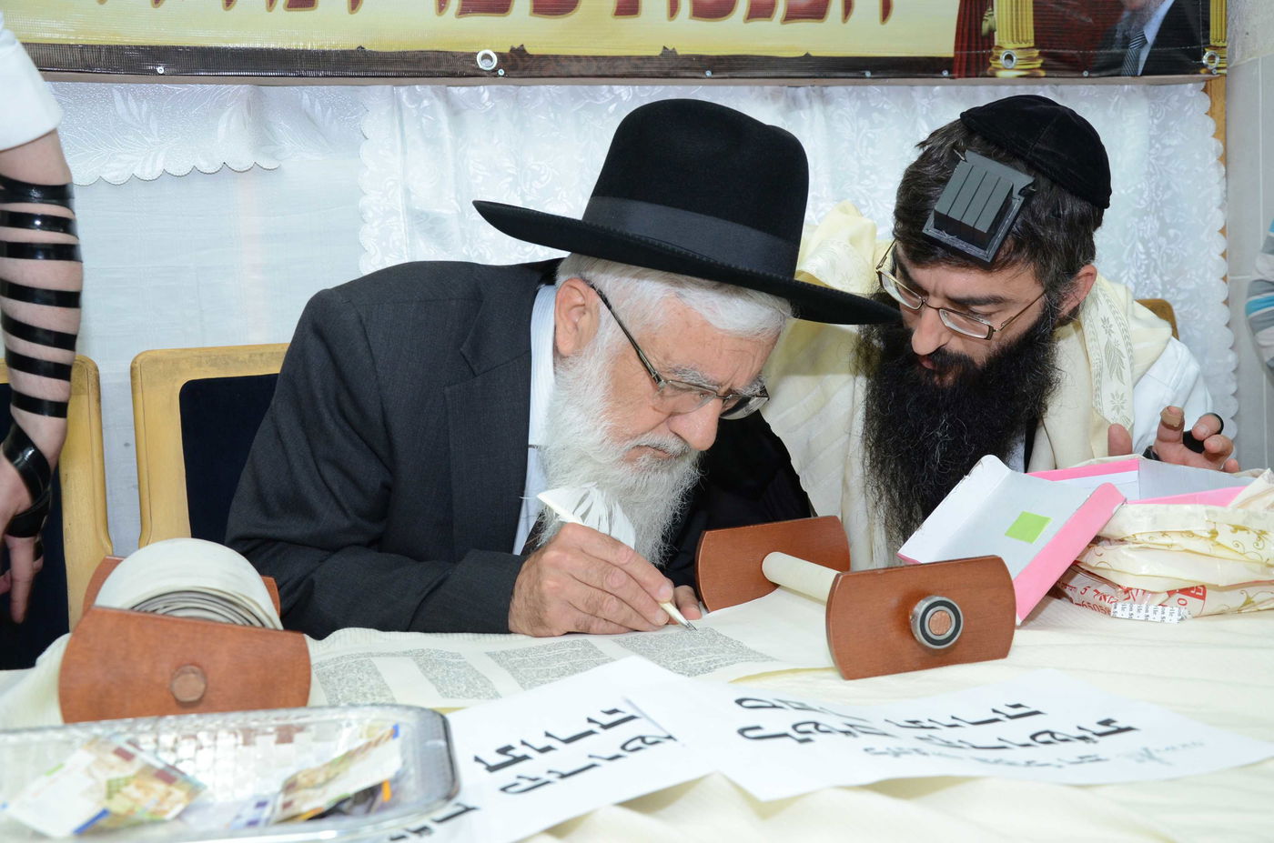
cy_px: 422
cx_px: 637
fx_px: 1483
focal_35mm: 42
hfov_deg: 46.5
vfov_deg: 31.8
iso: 1000
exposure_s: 1/80
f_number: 5
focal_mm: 28
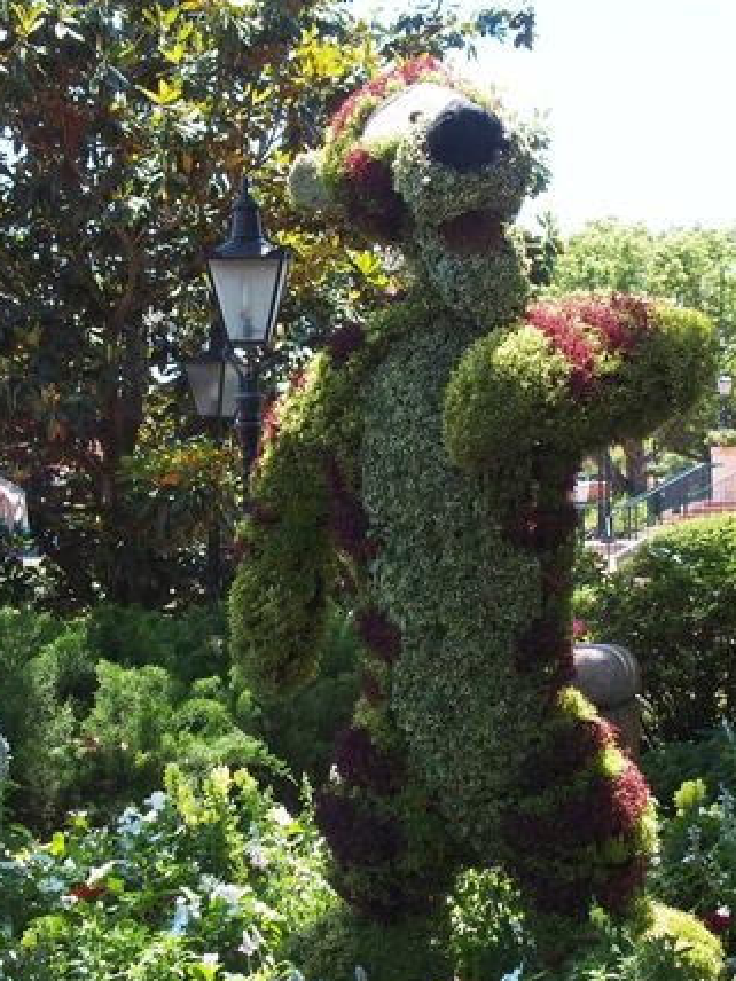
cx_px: 374
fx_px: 2268
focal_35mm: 80
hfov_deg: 18.4
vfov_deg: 24.4
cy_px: 495
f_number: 3.5
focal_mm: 16.1
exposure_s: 1/500
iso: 100
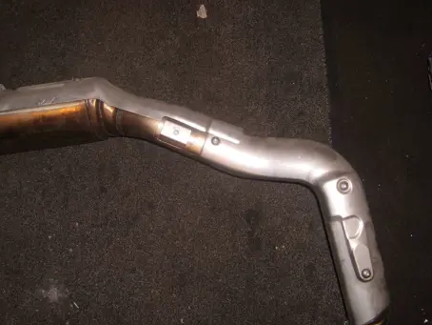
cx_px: 206
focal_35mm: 37
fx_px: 462
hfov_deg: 50.1
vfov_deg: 38.7
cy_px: 164
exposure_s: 1/30
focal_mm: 5.8
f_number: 2.8
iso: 50
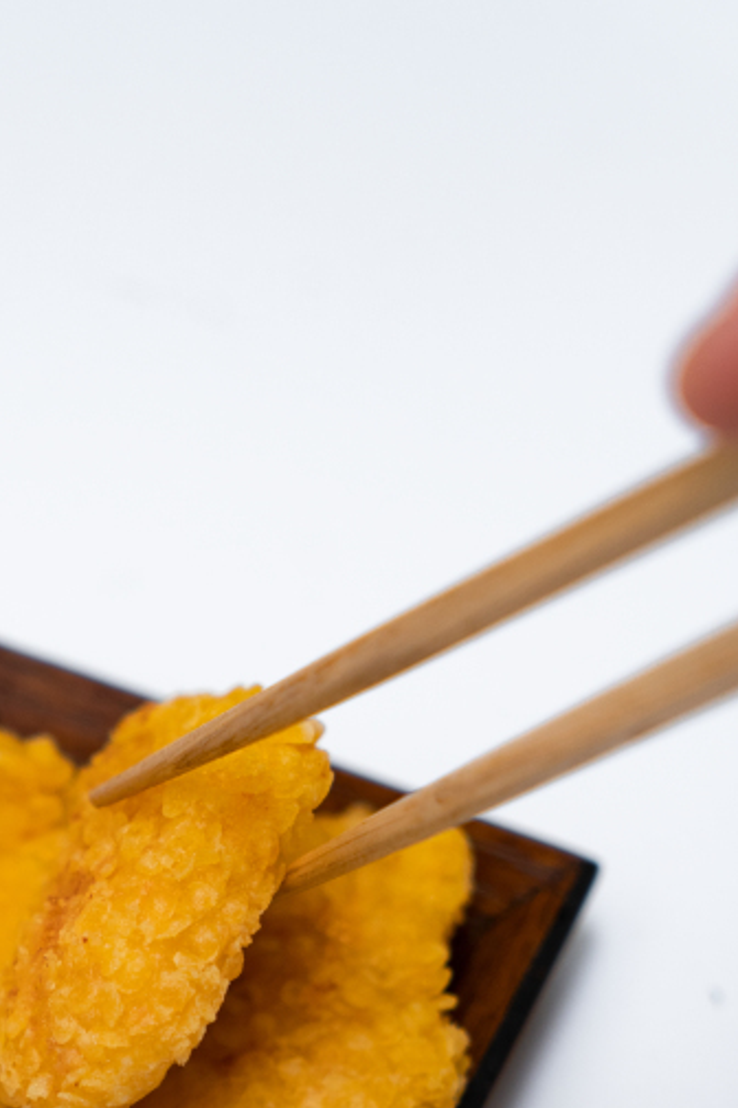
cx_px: 38
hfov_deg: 11.2
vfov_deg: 16.6
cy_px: 972
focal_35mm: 122
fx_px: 3751
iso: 500
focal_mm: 60
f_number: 4
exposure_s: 1/160
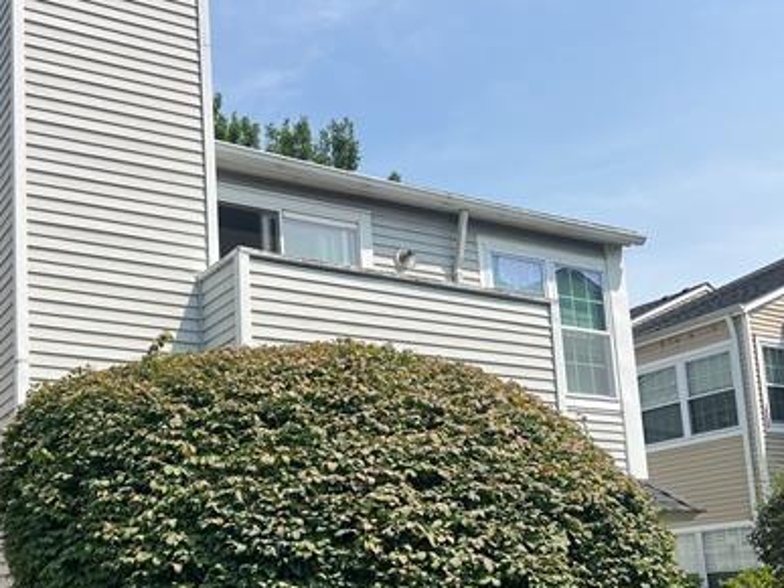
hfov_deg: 42.6
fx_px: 974
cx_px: 205
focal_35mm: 43
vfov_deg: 32.7
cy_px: 468
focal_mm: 5.7
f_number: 1.5
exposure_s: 1/3571
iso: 50
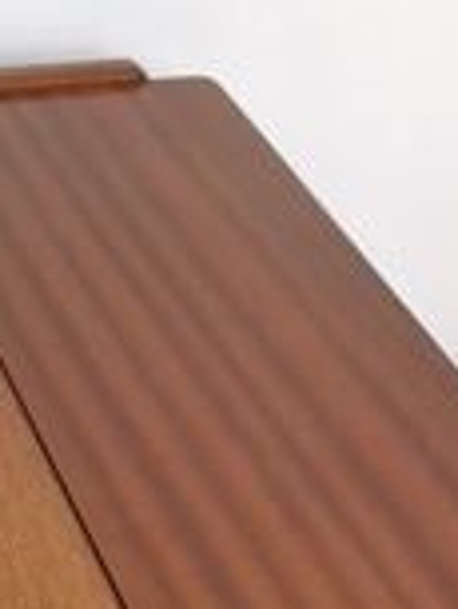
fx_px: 2132
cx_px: 123
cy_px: 1011
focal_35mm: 121
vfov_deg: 14.7
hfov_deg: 12.2
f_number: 2.2
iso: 25
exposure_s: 1/33
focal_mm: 4.15
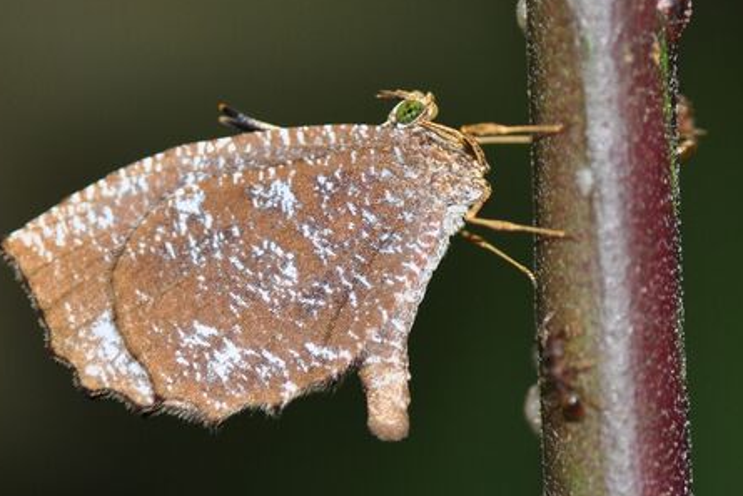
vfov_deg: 7.1
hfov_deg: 10.6
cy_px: 238
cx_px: 324
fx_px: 4005
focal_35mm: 194
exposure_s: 1/200
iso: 200
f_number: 5.6
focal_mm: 90
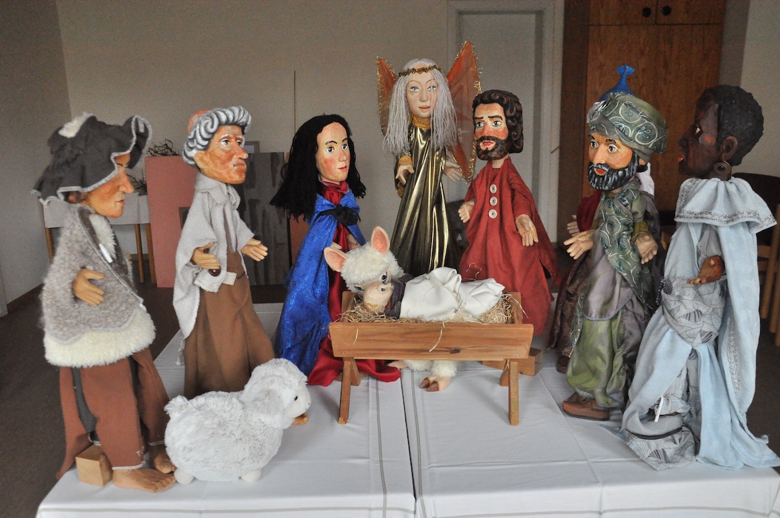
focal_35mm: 32
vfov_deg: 41.6
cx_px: 390
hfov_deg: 59.6
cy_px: 259
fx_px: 682
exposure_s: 1/80
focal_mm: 21
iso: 3200
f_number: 5.6
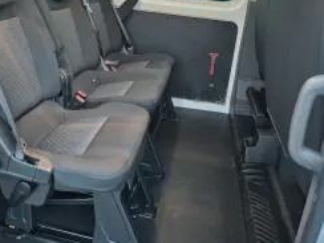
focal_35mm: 34
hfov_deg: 53.2
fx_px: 318
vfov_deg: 41.4
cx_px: 117
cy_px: 89
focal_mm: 5.4
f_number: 1.8
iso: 1600
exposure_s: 1/50
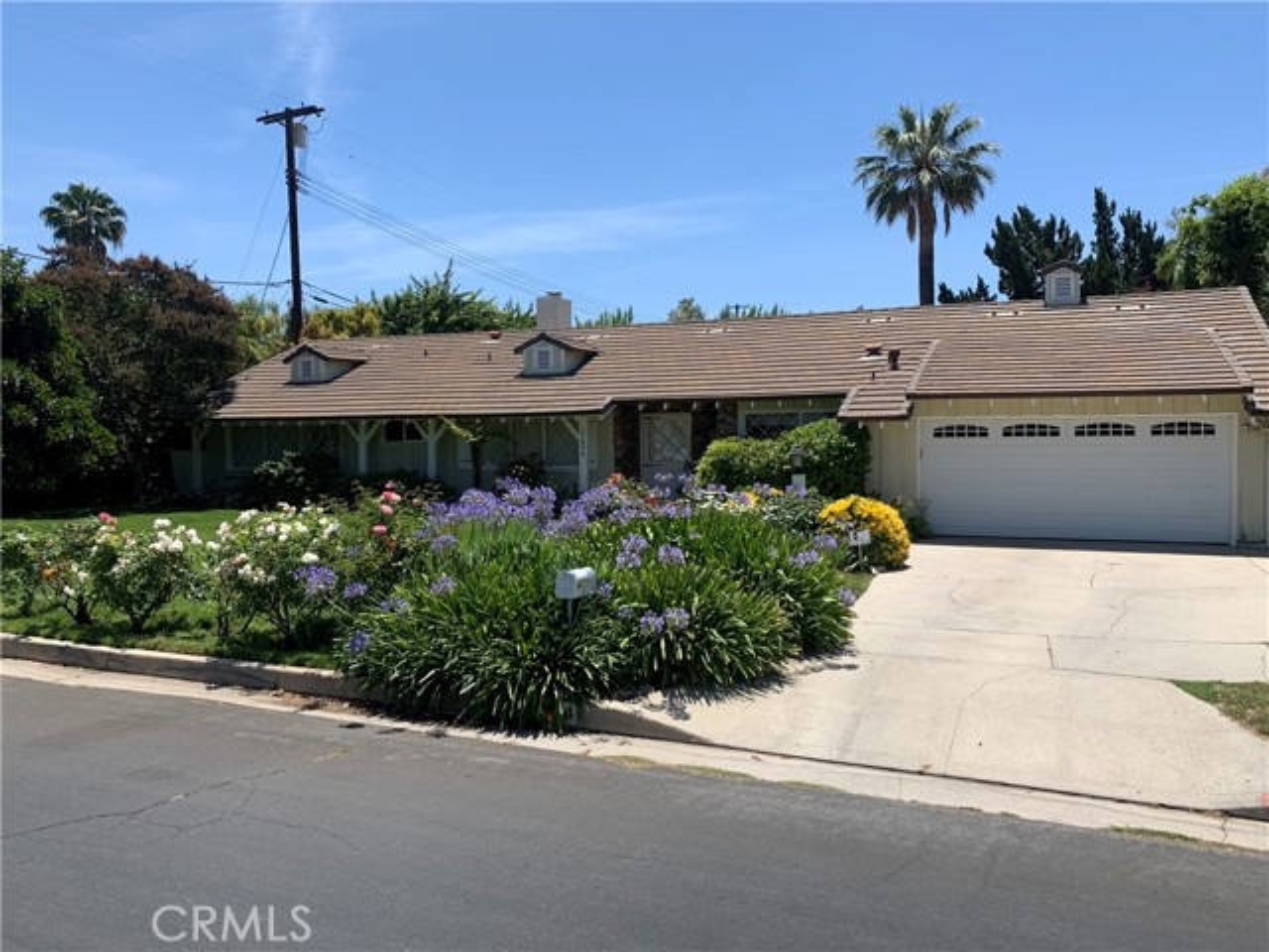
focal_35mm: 26
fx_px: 953
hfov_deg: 67.3
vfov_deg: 53.1
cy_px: 476
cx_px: 634
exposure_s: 1/2208
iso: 25
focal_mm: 4.25
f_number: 1.8
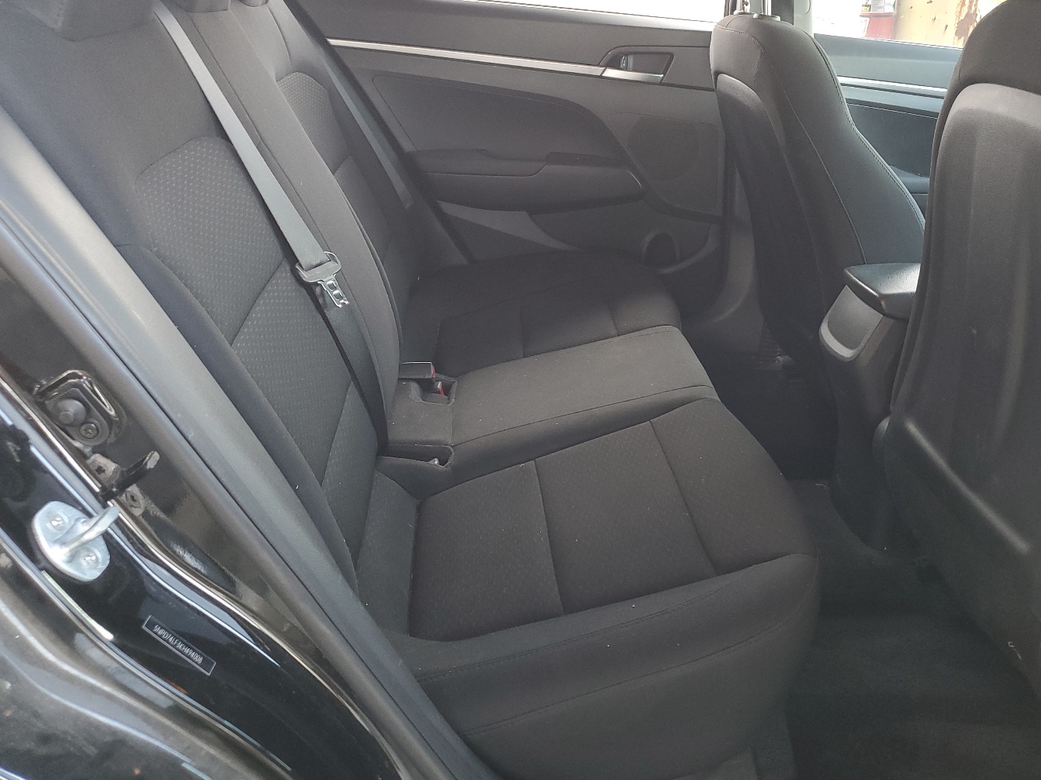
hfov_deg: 58.2
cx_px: 588
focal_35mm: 31
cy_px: 326
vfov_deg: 45.3
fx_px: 932
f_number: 1.5
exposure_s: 1/60.2
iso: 90
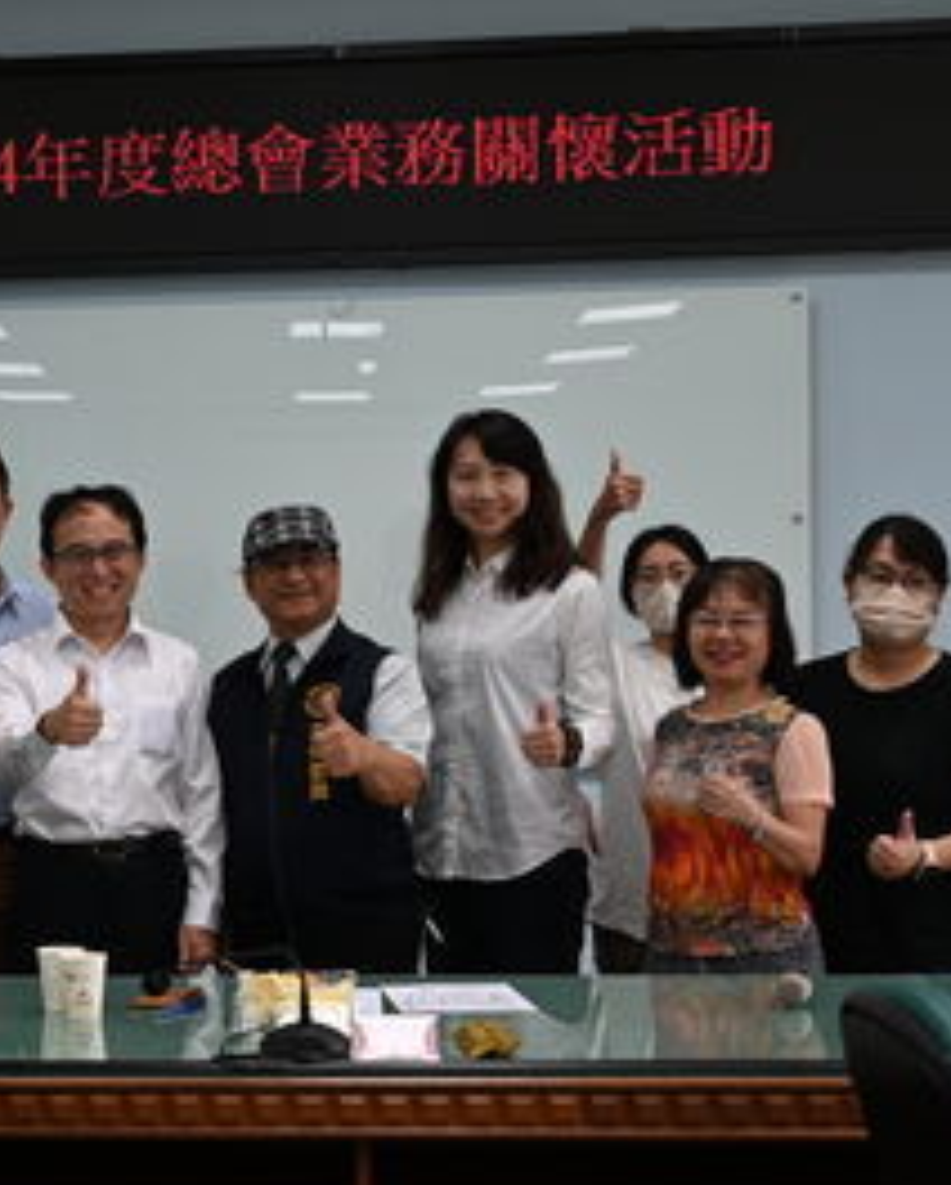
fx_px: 2354
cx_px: 108
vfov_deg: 28.2
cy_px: 709
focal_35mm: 67
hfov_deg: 22.3
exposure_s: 1/125
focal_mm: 31.5
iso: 560
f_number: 4
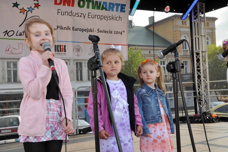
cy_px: 76
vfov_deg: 25.0
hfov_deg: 36.9
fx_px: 342
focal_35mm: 54
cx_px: 114
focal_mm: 36
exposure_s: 1/60
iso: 250
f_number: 14
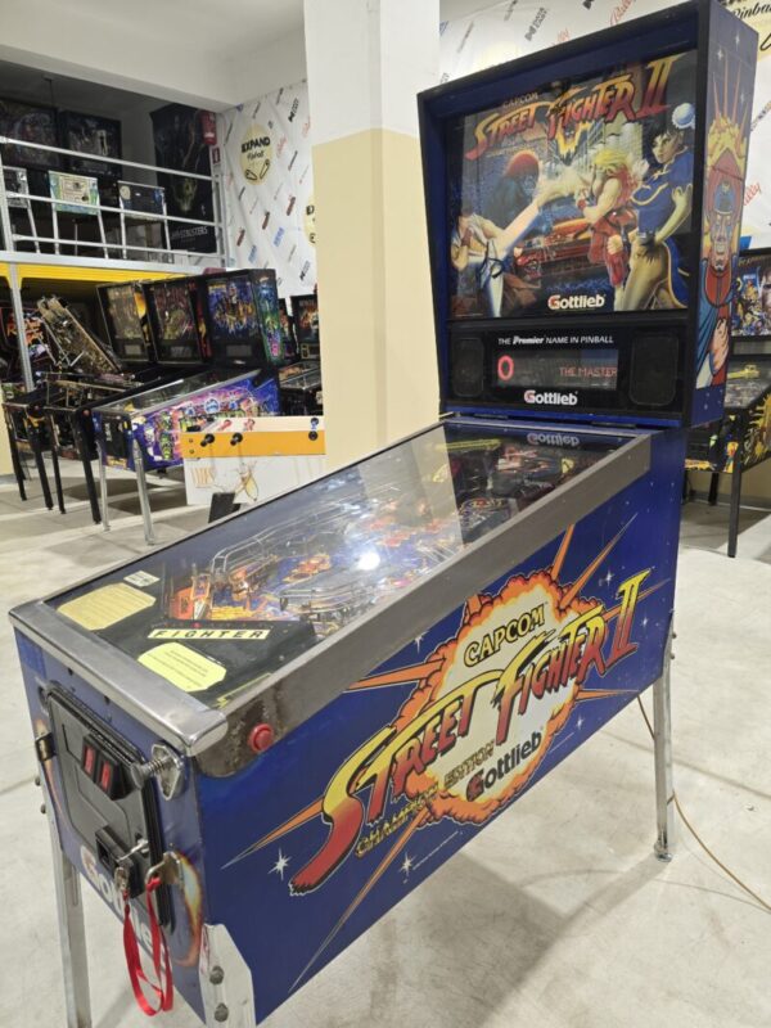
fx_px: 683
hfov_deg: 58.9
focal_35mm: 23
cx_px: 386
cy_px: 514
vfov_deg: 73.9
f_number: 1.7
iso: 125
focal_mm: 6.3
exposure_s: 1/100
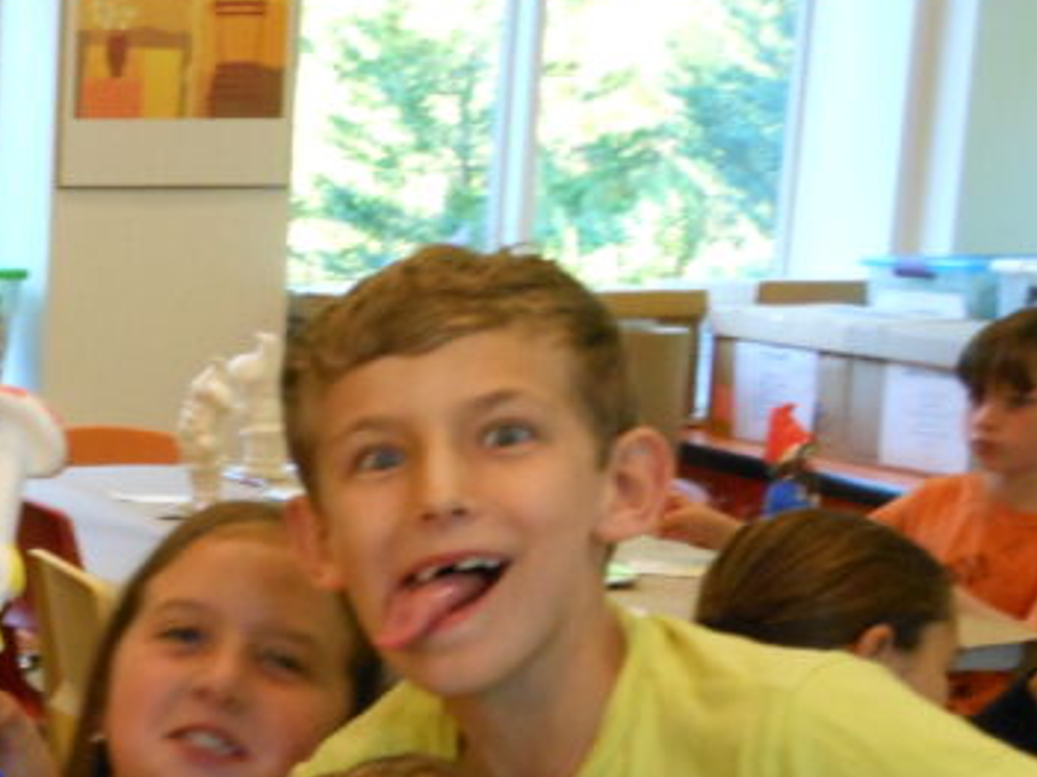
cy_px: 739
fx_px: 3324
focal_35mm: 111
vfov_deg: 13.2
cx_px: -399
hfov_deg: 16.5
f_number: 3.6
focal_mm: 6.8
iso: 400
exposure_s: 1/25
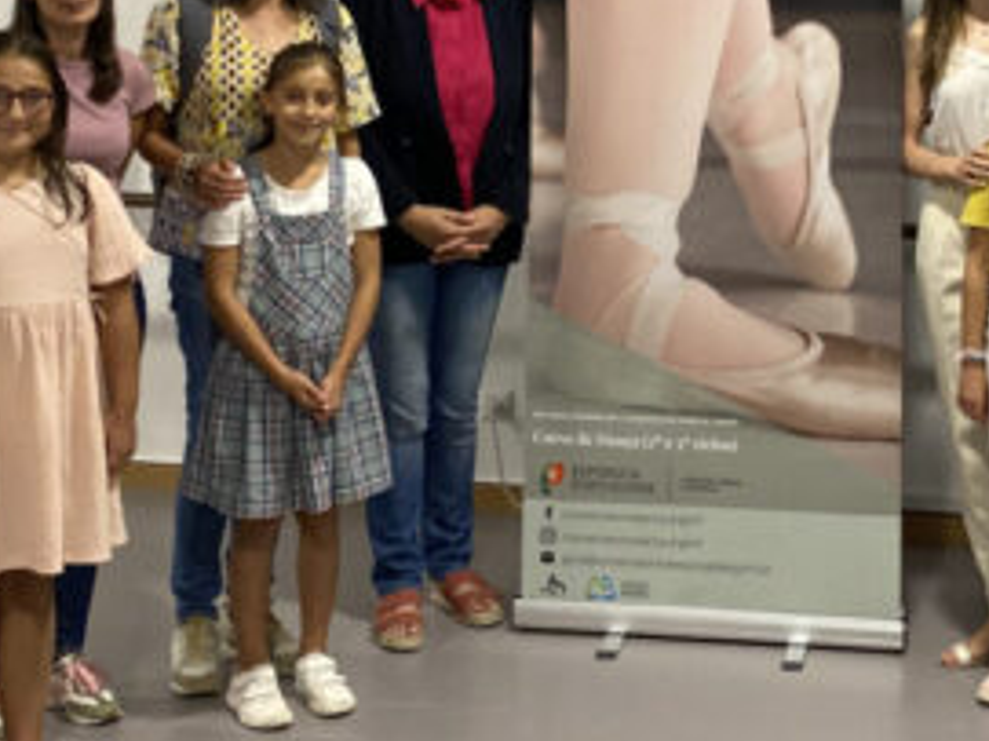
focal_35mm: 72
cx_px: 792
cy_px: -13
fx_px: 2056
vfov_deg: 19.8
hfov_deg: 26.5
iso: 250
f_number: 1.8
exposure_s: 1/50
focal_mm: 4.25
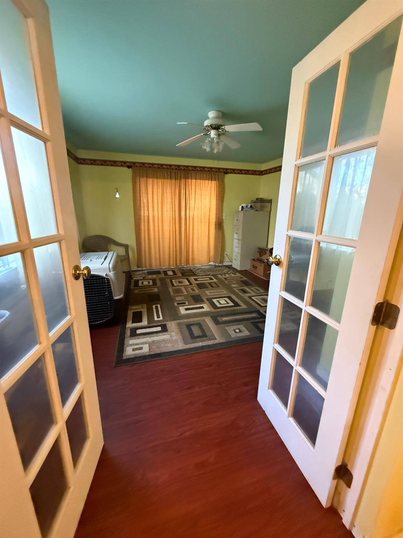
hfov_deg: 85.7
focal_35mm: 14
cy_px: 269
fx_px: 217
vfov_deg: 102.1
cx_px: 202
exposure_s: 1/60
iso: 1250
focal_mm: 2.22
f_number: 2.2
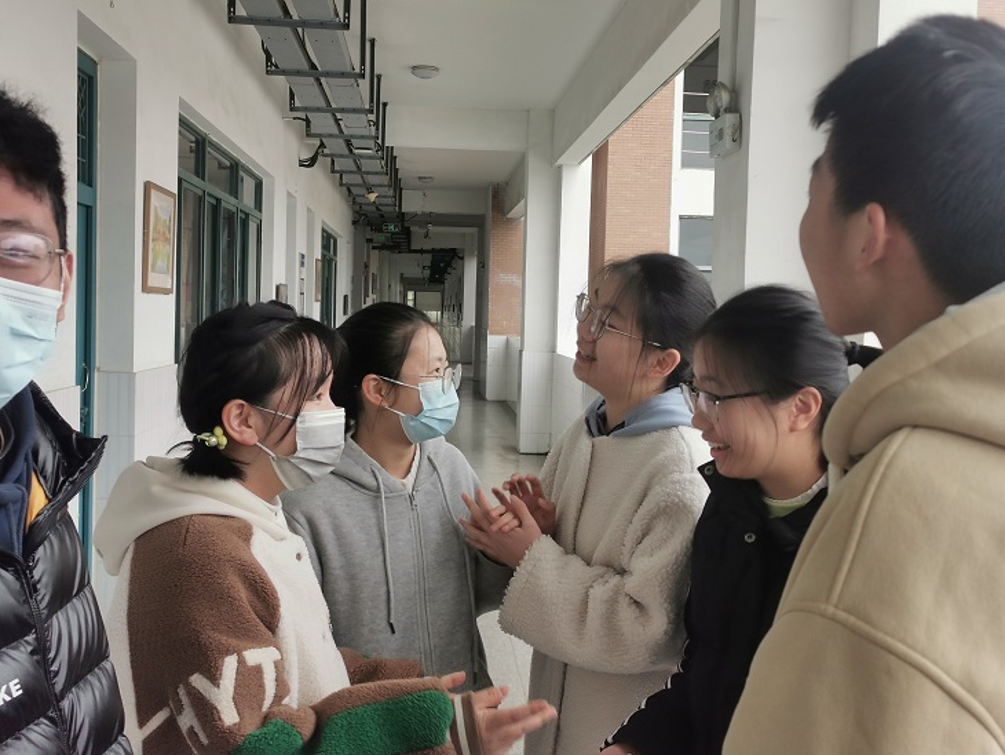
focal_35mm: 40
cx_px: 502
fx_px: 1162
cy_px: 378
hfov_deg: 46.8
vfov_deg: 36.0
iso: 50
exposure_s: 1/144
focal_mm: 5.56
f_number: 1.6
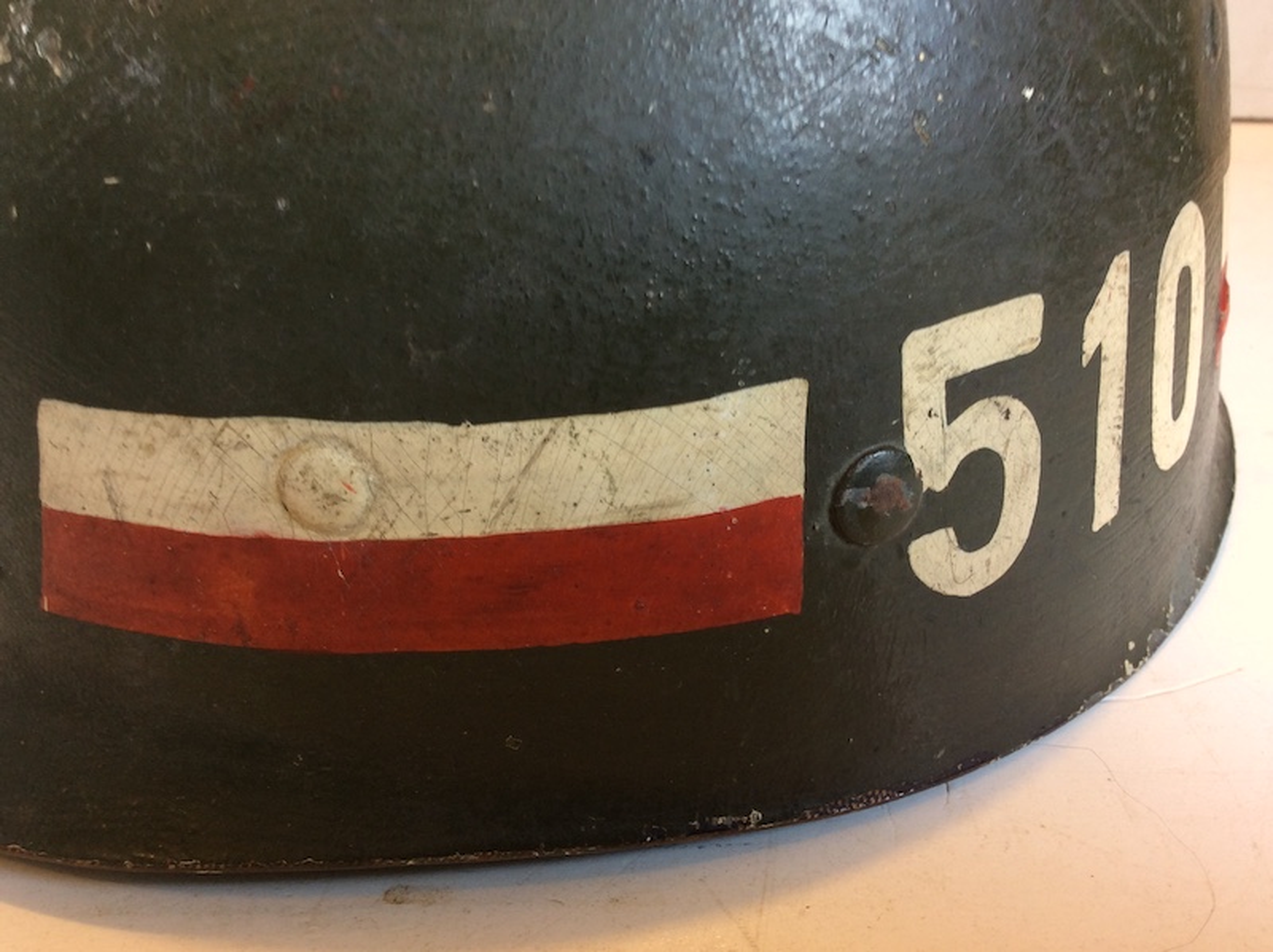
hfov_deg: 56.9
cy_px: 476
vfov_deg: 44.1
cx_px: 636
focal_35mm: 32
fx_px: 1175
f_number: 2.4
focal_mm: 3.3
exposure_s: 1/25
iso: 32
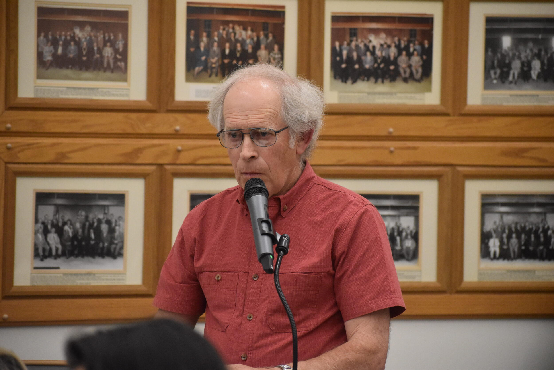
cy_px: 185
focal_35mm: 225
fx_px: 3462
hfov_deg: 9.1
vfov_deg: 6.1
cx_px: 277
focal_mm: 150
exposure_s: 1/500
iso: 2800
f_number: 5
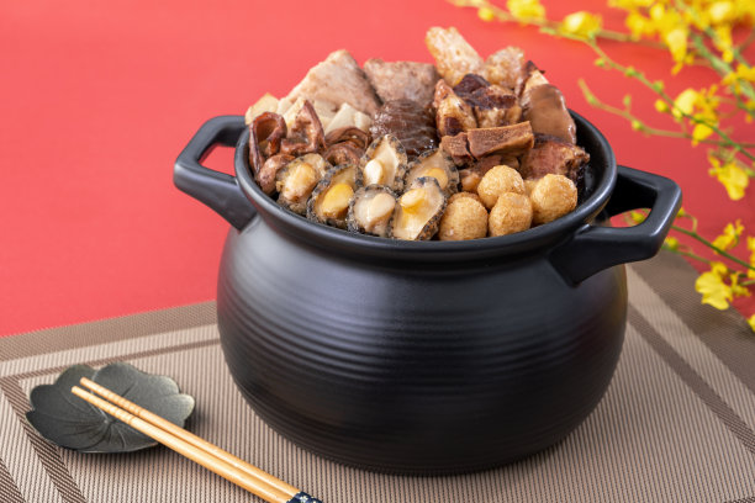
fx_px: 2852
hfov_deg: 15.1
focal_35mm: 136
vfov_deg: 10.1
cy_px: 252
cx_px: 378
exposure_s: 1/60
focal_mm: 136
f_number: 8
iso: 100
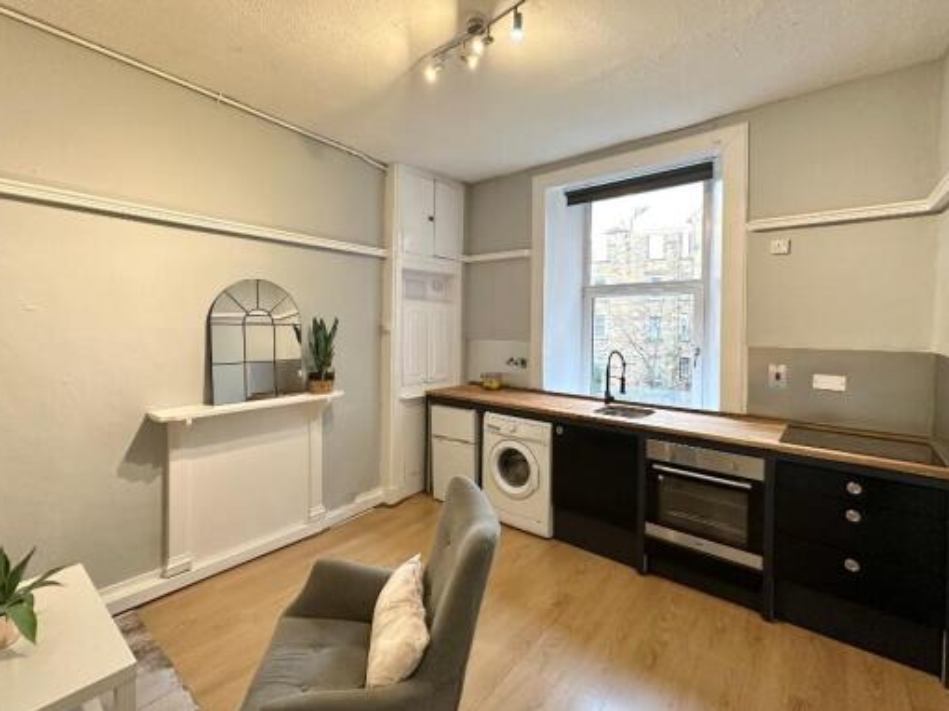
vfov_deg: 78.0
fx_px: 438
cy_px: 332
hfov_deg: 94.5
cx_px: 457
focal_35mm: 16
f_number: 2.2
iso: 320
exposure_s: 1/50
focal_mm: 2.22
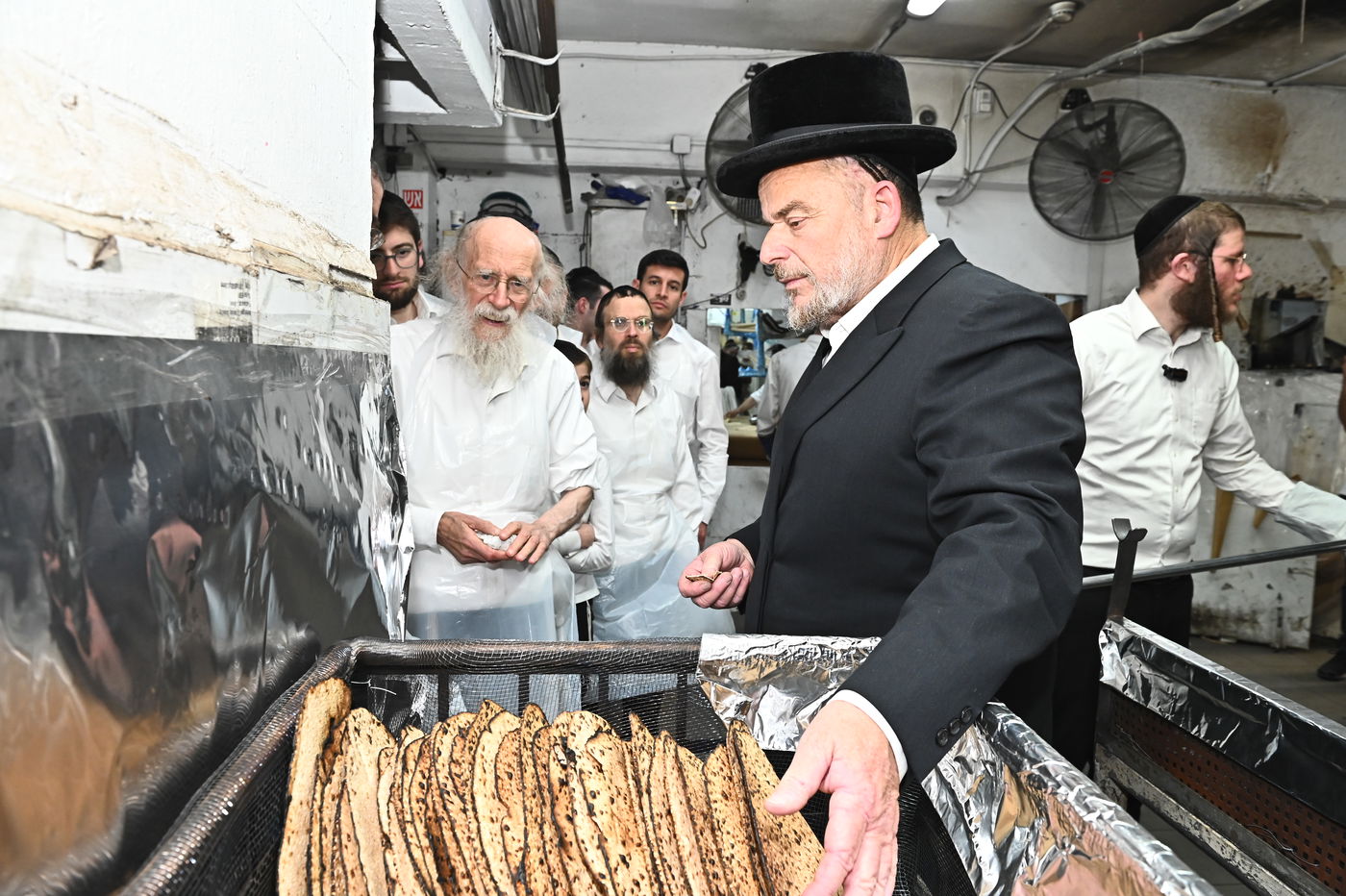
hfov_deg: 73.8
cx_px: 673
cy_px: 448
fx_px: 897
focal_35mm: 24
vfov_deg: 53.1
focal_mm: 24
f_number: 7.1
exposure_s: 1/200
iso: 2500
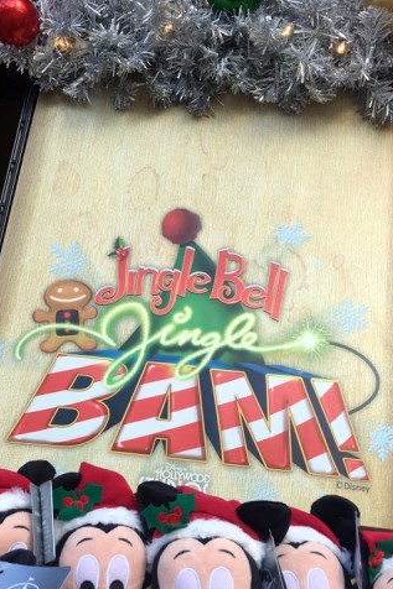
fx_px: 623
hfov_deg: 35.0
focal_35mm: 38
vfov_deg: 50.4
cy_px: 348
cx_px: 196
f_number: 2.2
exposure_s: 1/314
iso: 25
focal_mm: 4.15
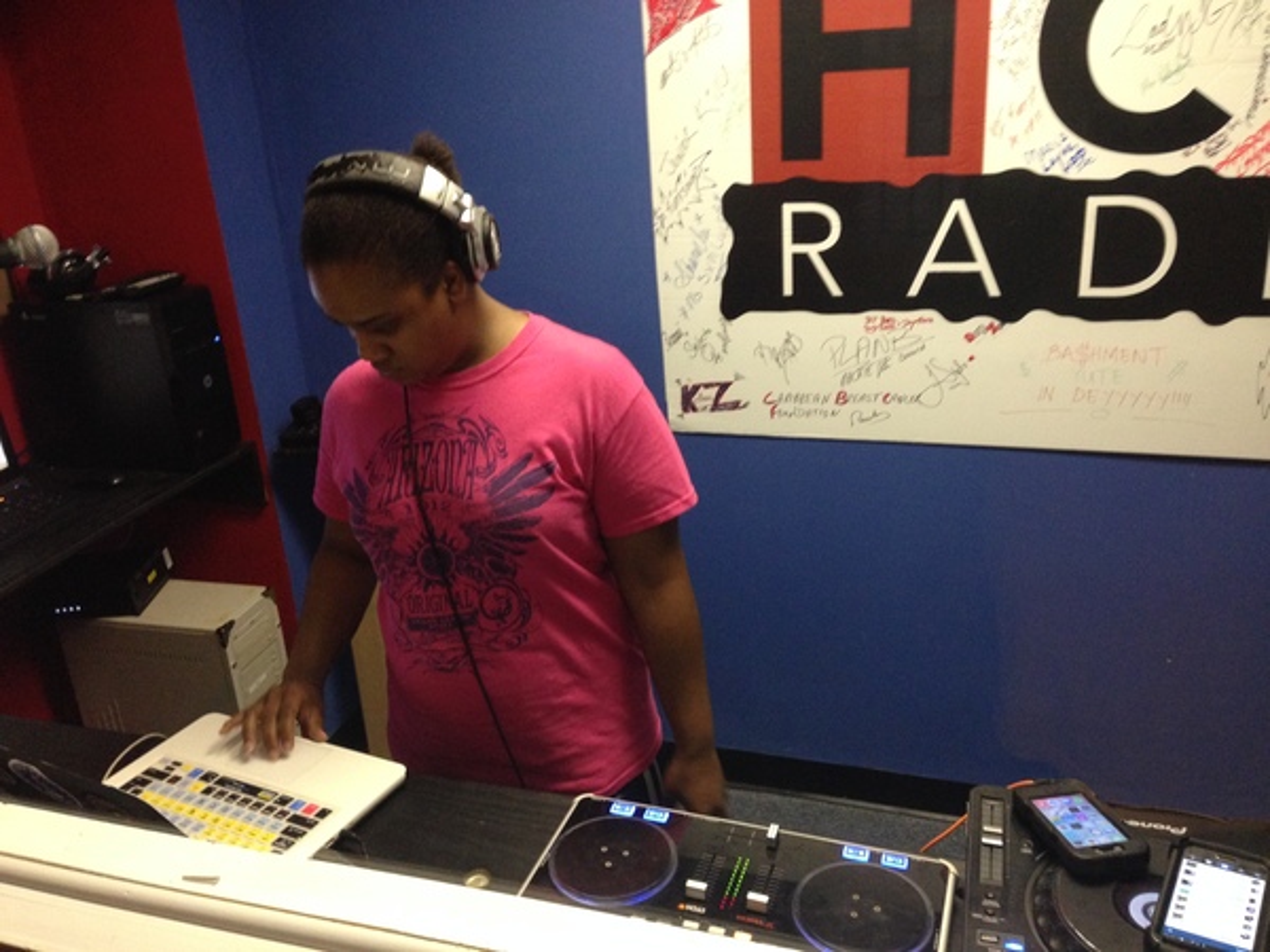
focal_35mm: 33
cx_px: 635
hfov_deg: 55.4
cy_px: 476
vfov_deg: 42.9
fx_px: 1211
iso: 320
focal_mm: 4.12
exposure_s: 1/20
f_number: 2.4
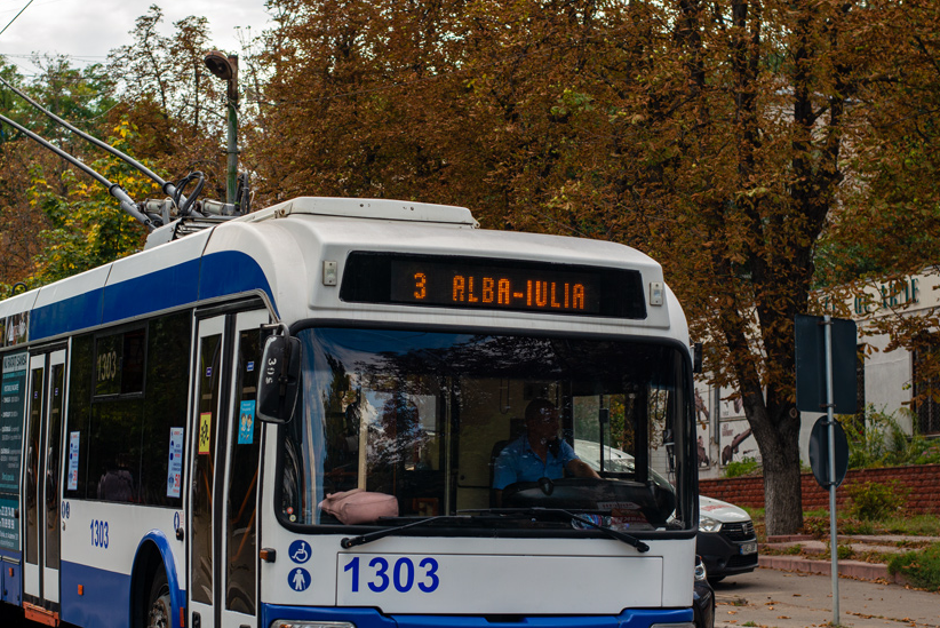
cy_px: 363
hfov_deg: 27.6
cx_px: 380
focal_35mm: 73
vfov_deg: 18.7
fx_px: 1907
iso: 200
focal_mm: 50
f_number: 4.5
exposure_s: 1/640
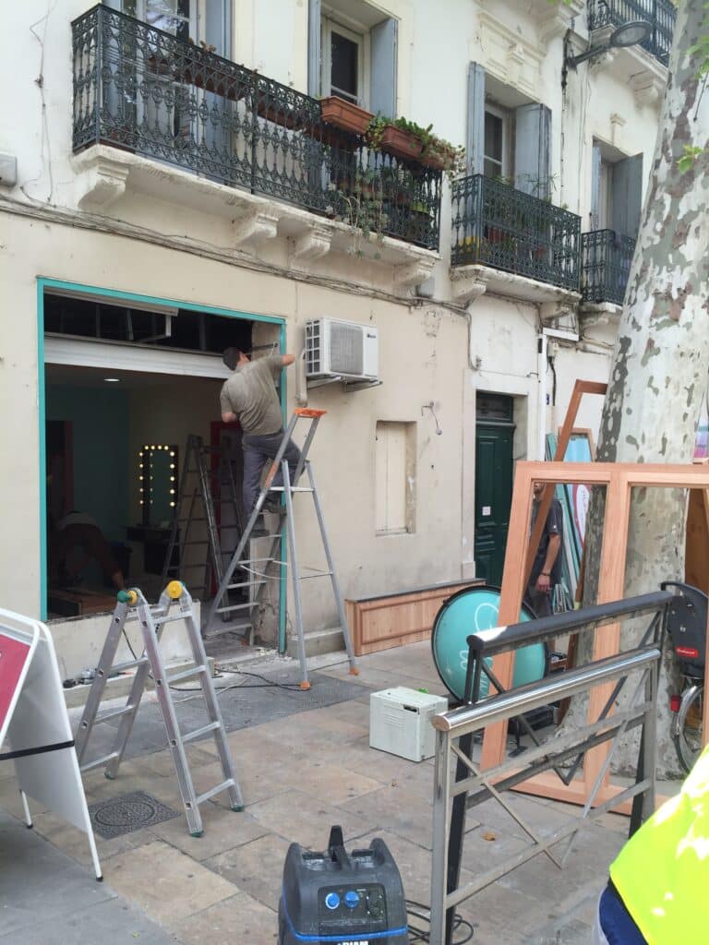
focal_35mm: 29
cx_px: 354
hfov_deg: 48.2
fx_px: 792
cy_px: 472
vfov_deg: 61.7
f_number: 2.2
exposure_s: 1/216
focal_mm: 4.15
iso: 32
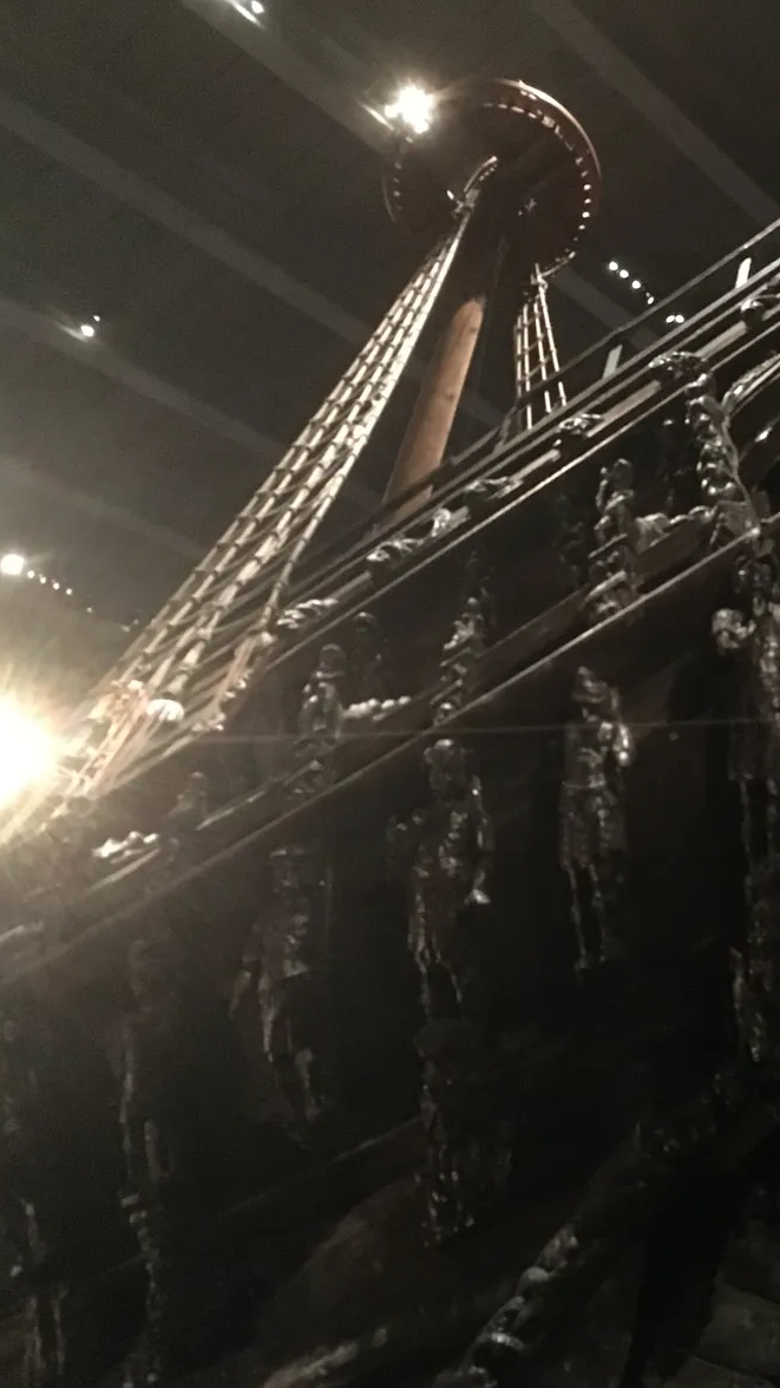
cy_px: 703
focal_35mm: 43
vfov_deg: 47.4
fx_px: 1582
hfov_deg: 26.1
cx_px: 799
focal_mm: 4.15
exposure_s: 1/17
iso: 800
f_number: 2.2
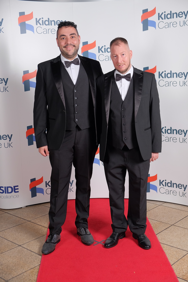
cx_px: 94
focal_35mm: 45
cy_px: 141
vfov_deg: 43.6
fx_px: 352
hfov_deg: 29.9
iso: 400
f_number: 3.6
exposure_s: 1/180
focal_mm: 30.2
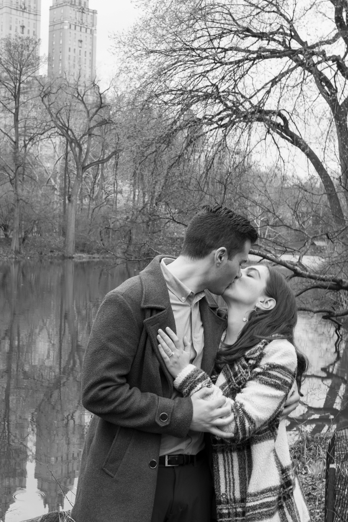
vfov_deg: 35.6
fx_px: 812
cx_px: 162
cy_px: 237
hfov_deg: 24.2
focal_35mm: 56
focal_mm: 41
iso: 800
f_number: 8
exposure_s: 1/160
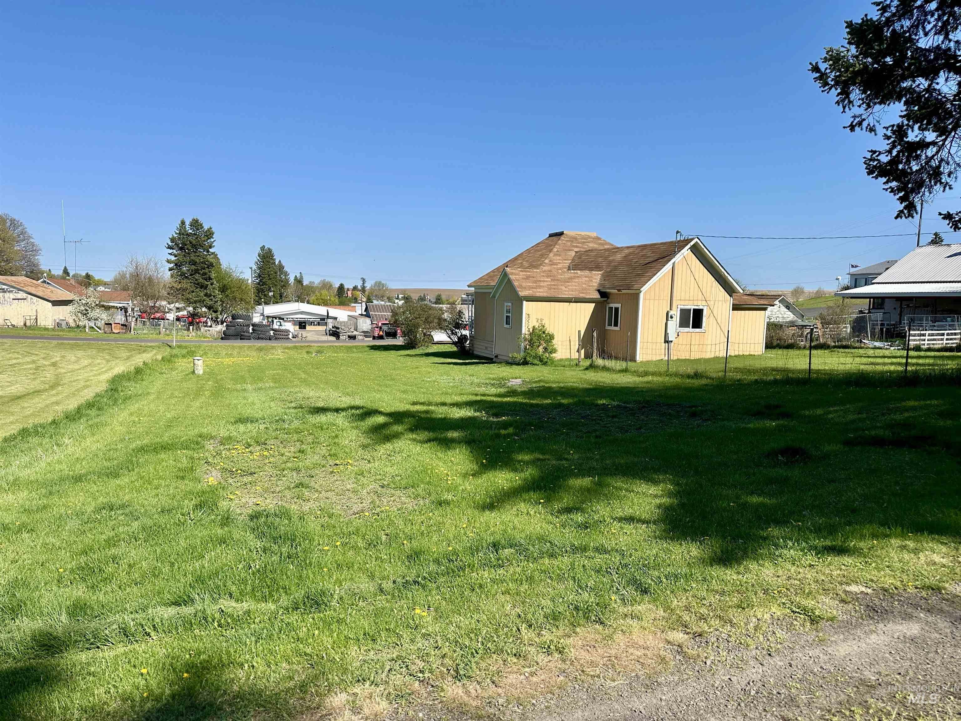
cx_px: 480
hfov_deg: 71.6
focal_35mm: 24
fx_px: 666
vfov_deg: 56.8
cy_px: 360
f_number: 1.78
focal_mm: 6.86
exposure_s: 1/4348
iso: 80
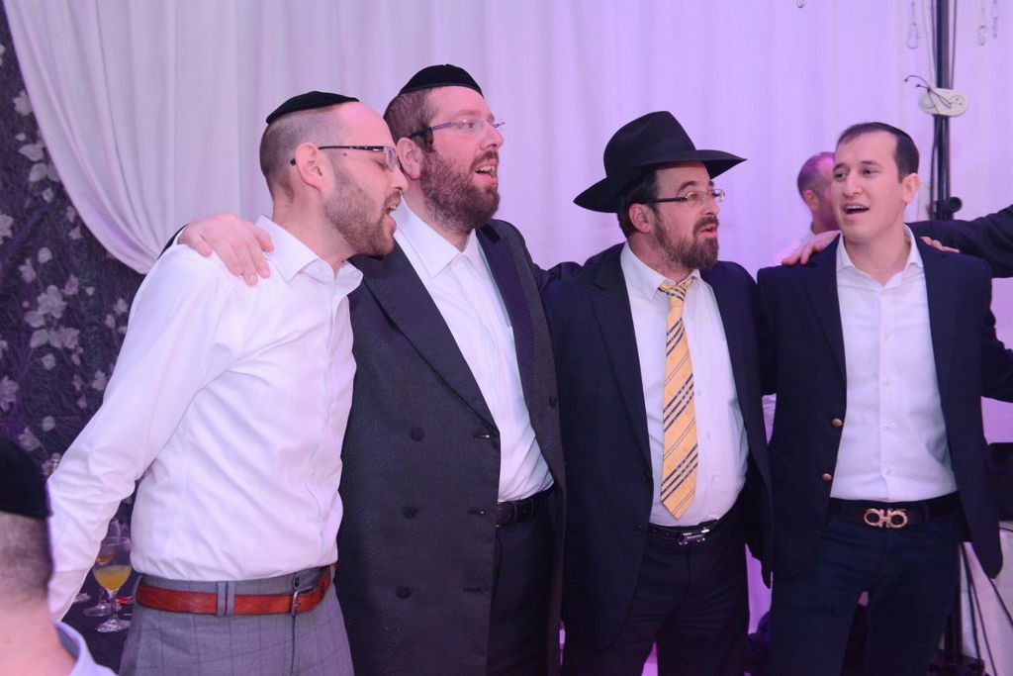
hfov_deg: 48.5
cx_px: 506
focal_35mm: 40
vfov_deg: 33.4
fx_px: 1126
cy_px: 338
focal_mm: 40
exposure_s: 1/80
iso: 3200
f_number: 5.6
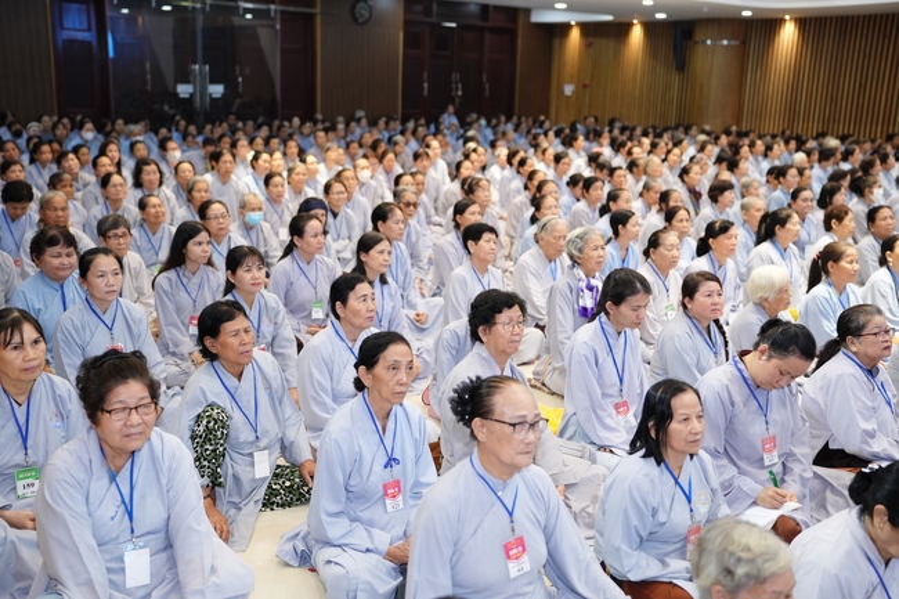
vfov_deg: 32.6
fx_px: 1024
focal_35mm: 41
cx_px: 450
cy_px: 300
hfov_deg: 47.4
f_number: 2.2
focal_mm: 41
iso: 1250
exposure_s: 1/100
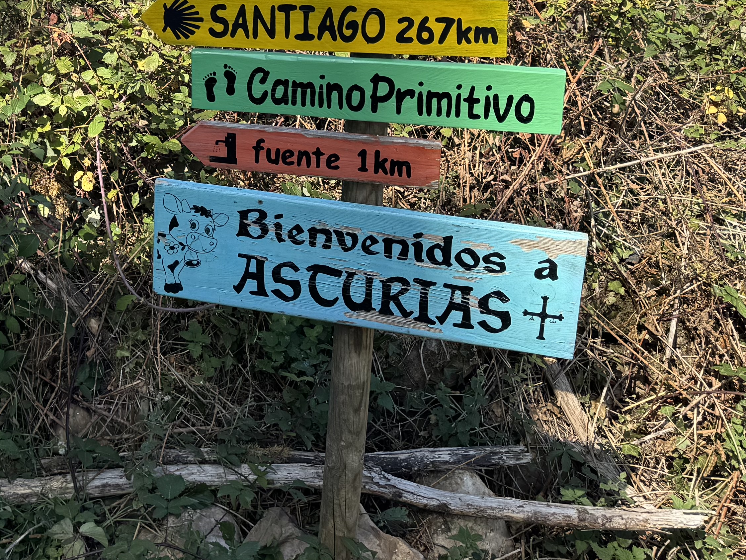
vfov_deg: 23.0
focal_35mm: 61
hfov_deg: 29.6
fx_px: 1315
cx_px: 2
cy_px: -11
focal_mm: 6.76
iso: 80
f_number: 1.78
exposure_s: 1/2604
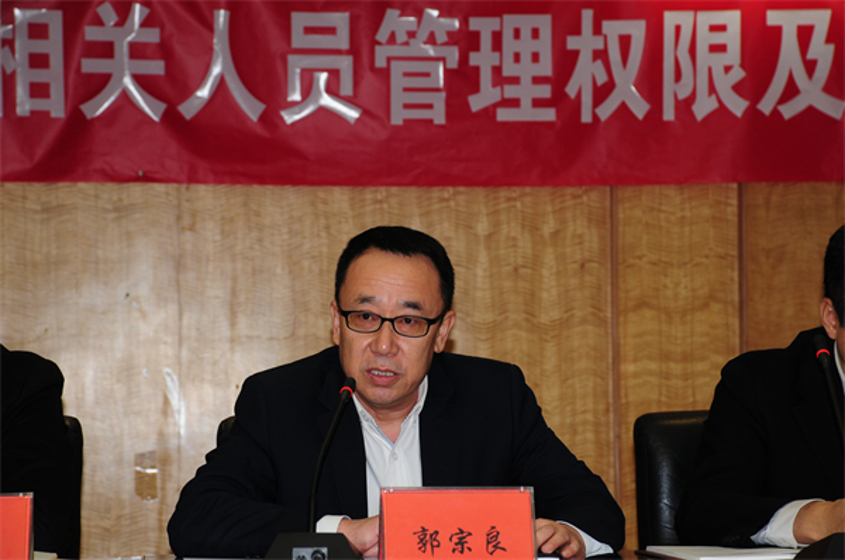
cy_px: 280
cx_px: 422
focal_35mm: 105
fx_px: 2461
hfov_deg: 19.5
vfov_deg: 13.0
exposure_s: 1/60
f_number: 5.3
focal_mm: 70
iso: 400
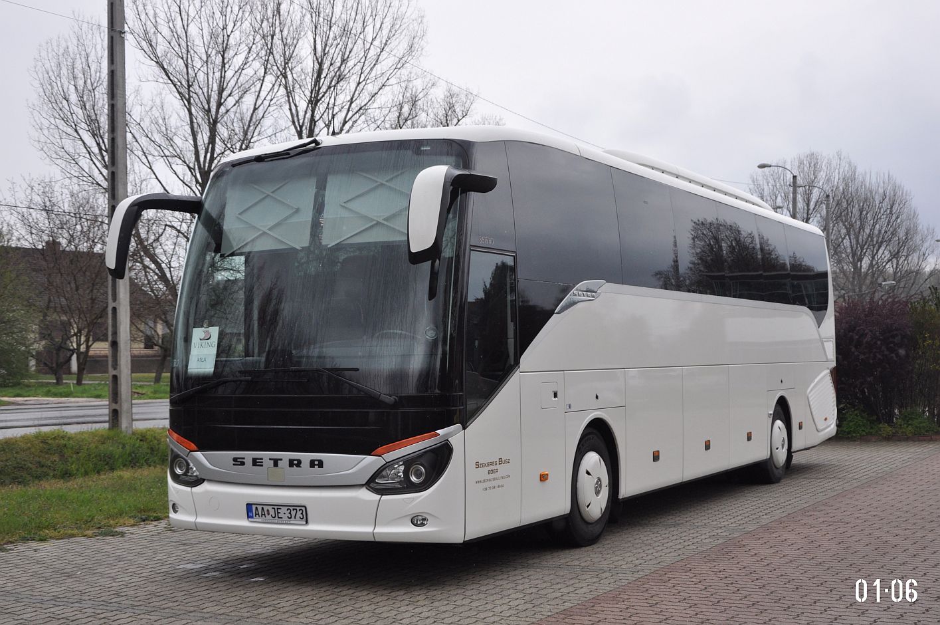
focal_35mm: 48
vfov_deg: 28.0
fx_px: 1252
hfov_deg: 41.2
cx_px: 470
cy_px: 312
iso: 400
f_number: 5
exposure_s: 1/1250
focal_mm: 32
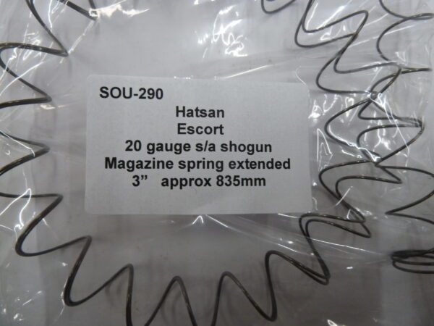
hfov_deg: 69.4
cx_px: 217
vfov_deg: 54.9
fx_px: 313
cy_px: 163
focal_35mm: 25
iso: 250
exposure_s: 1/30
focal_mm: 4.1
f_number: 3.3
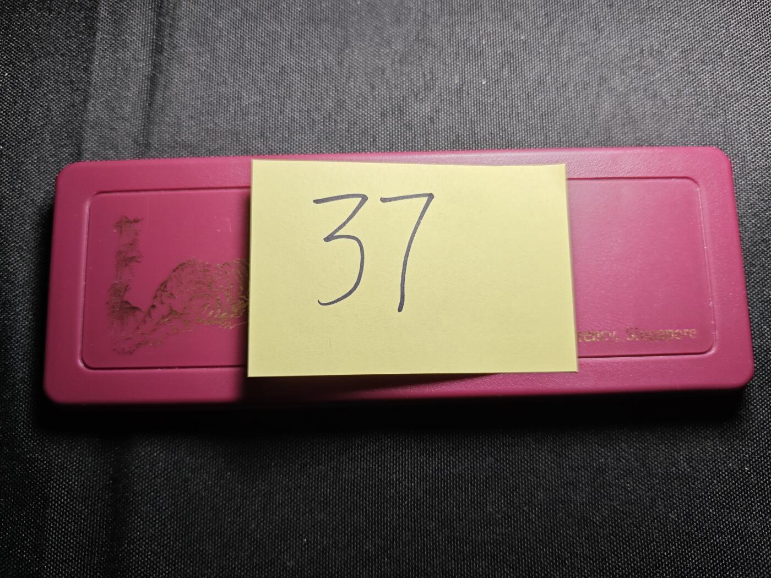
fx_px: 535
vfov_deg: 56.8
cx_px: 386
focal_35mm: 24
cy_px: 289
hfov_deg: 71.6
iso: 80
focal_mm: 5.84
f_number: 1.6
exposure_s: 1/78.8
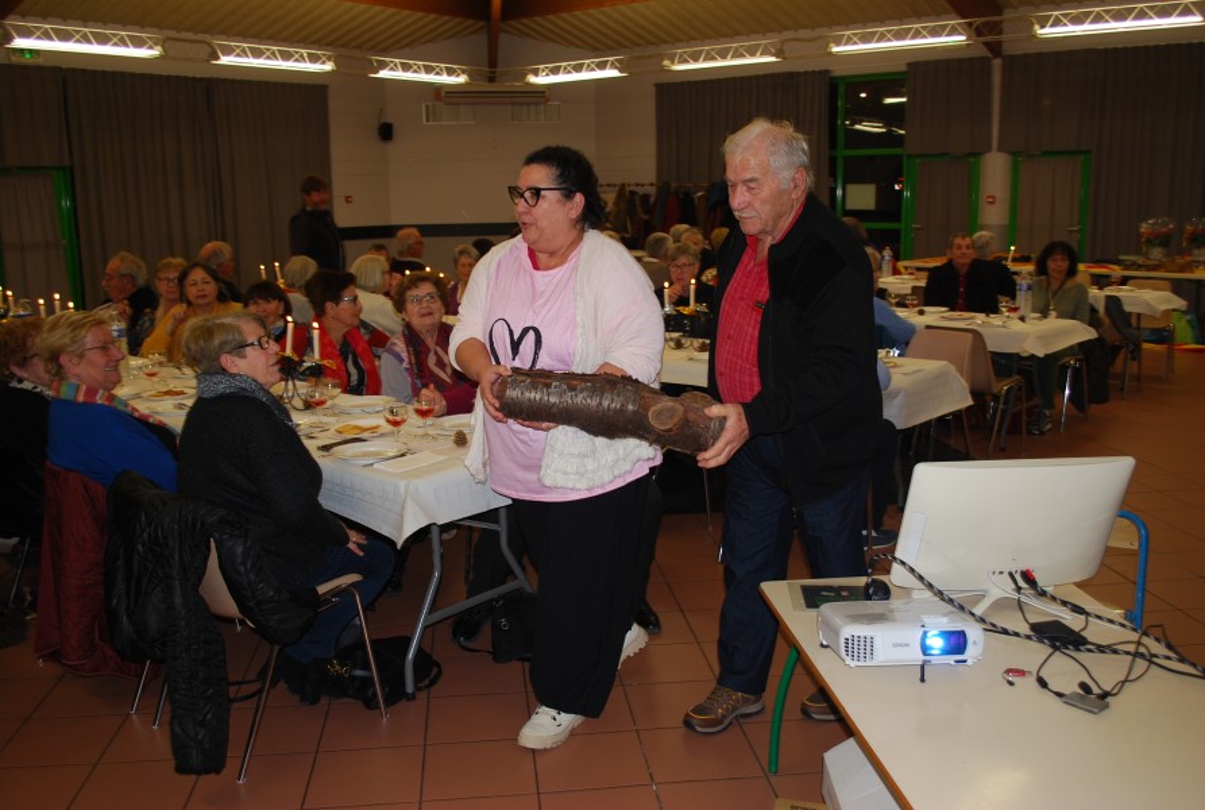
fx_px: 1107
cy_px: 405
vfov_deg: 40.2
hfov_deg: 57.1
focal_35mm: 33
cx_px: 602
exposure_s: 1/60
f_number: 4
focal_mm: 22
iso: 200
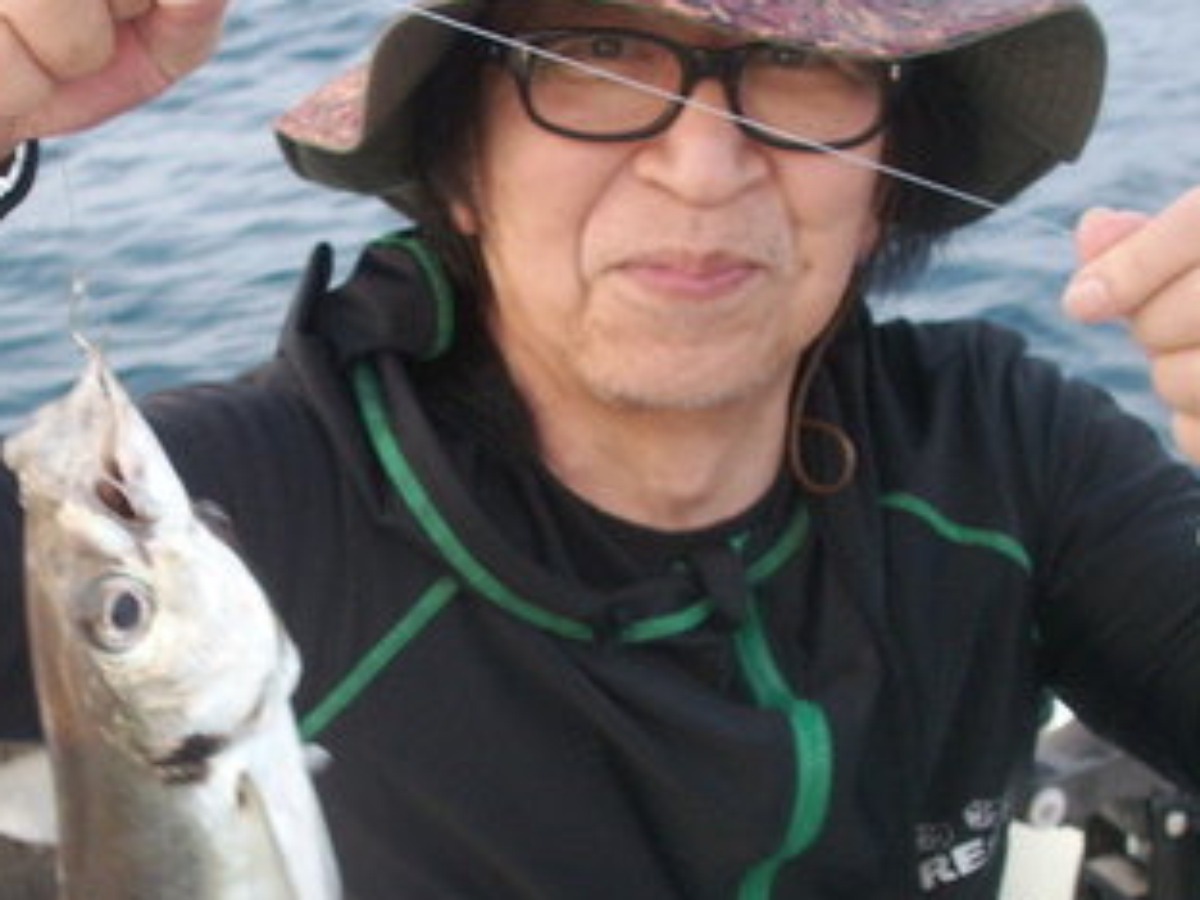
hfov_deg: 25.4
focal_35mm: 76
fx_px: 2635
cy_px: 700
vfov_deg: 19.2
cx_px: 346
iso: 64
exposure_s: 1/40
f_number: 3.5
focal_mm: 7.7
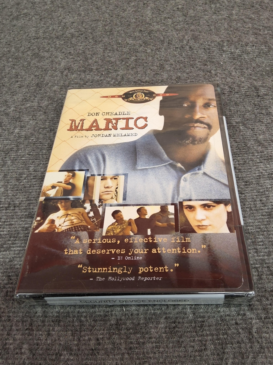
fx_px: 263
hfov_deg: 54.9
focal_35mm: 25
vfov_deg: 69.4
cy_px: 182
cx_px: 136
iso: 200
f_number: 2
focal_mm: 3.08
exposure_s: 1/60.2
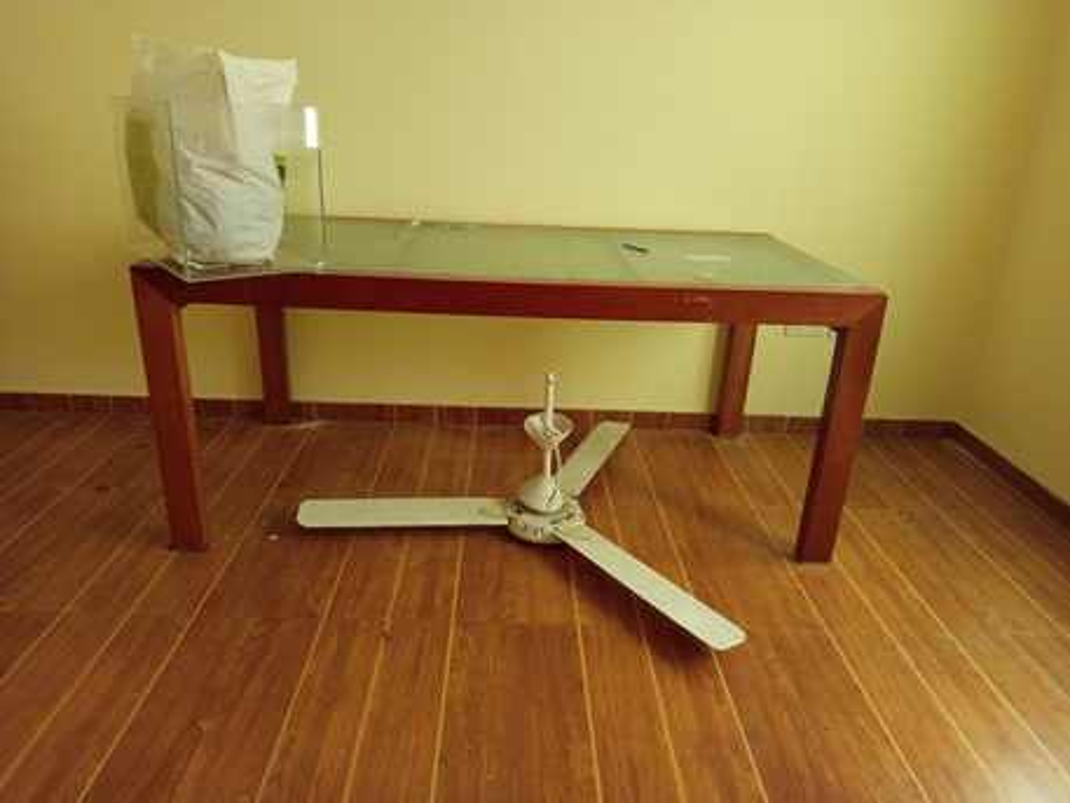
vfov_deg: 56.8
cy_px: 402
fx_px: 742
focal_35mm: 24
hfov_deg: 71.6
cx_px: 535
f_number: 1.7
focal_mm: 5.24
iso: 783
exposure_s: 1/33.3
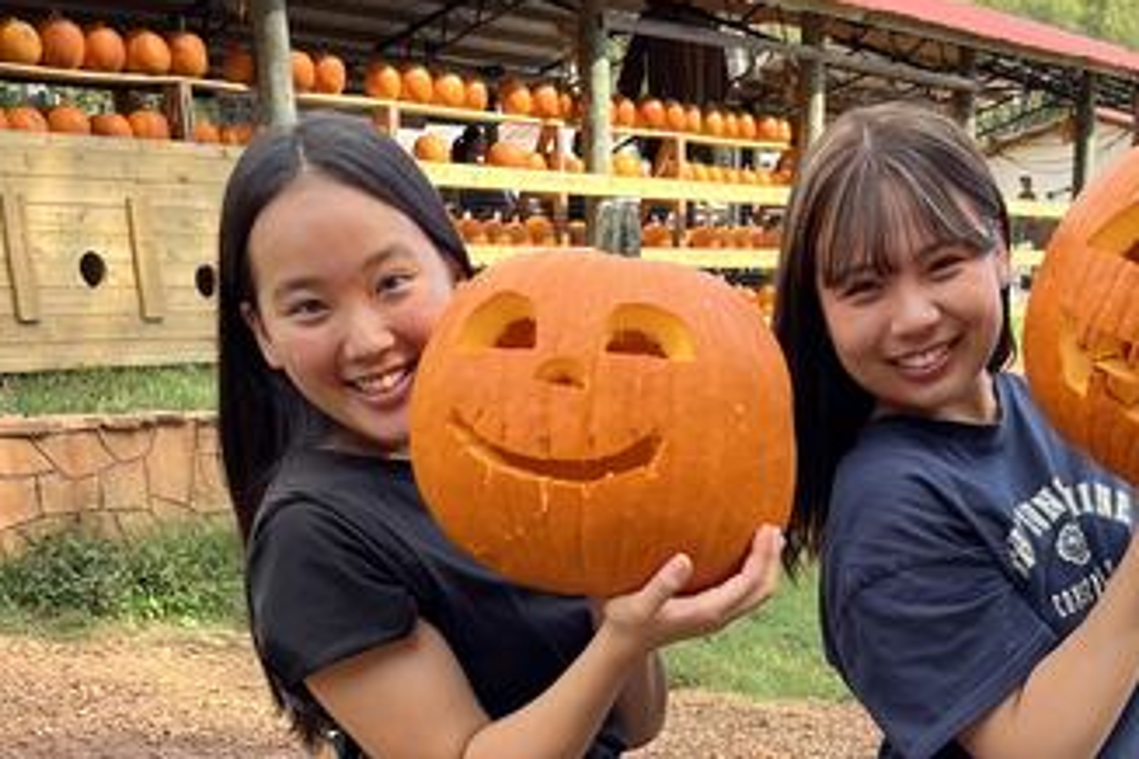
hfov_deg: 36.9
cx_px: 808
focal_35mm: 53
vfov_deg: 24.0
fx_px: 1677
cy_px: 818
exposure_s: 1/727
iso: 50
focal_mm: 5.1
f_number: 1.6
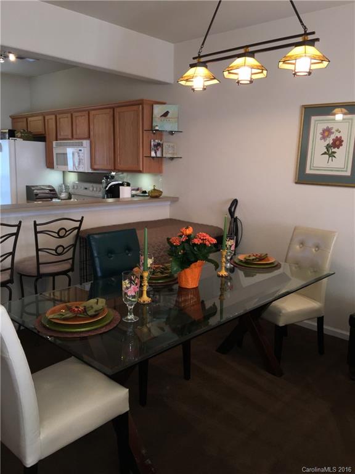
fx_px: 397
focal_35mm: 29
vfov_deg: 61.7
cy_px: 237
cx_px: 178
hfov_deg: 48.2
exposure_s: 1/30
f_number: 2.2
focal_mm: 4.15
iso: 40
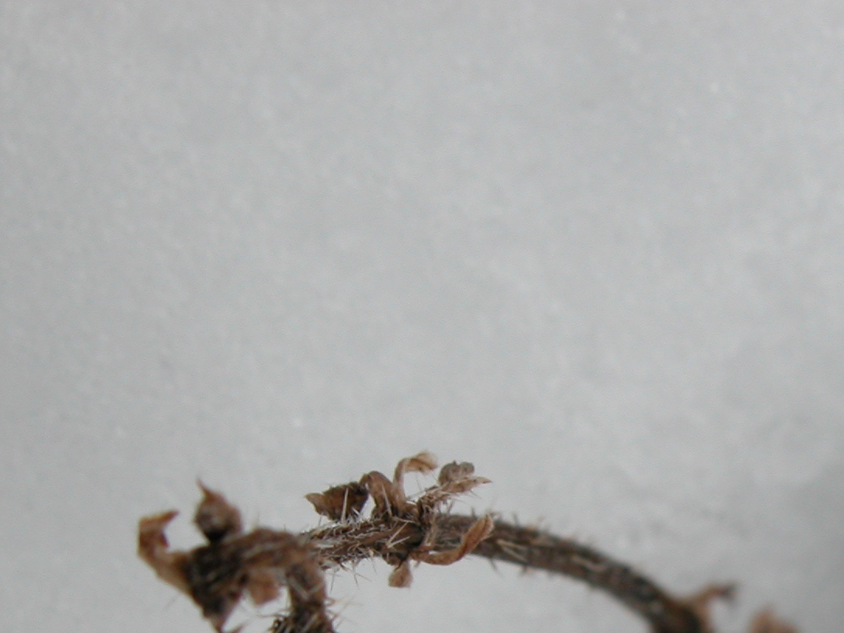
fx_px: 4024
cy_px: 725
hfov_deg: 11.9
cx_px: 696
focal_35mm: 165
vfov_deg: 8.9
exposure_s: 1/266
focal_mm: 17.8
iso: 100
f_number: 5.2
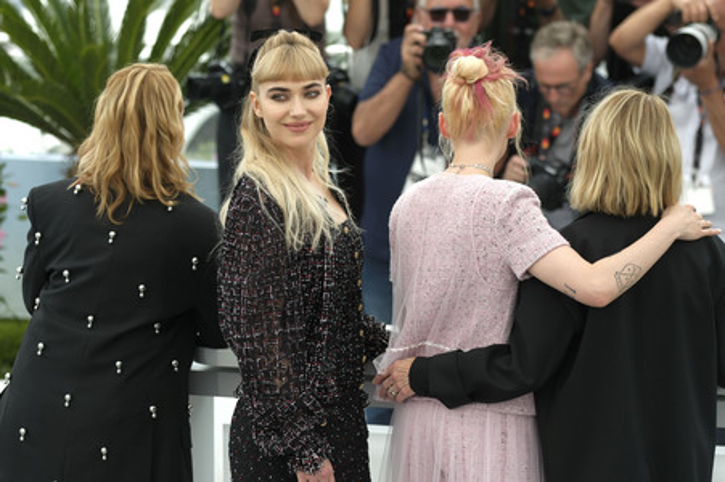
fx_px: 2717
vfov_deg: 10.1
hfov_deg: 15.2
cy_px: 241
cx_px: 362
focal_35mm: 135
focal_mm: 90
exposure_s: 1/1250
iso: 100
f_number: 2.2
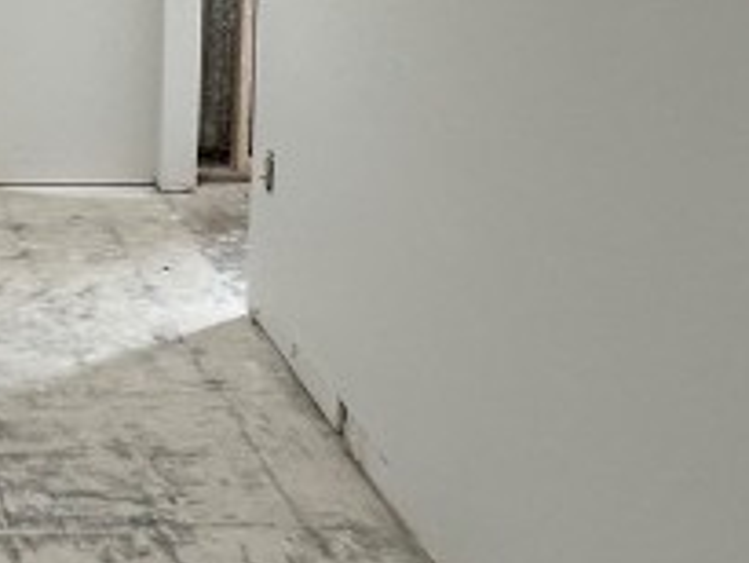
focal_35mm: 70
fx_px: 1516
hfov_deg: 24.0
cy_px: -7
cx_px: -256
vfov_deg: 20.3
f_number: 2.2
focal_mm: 2.22
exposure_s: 1/120
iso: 125
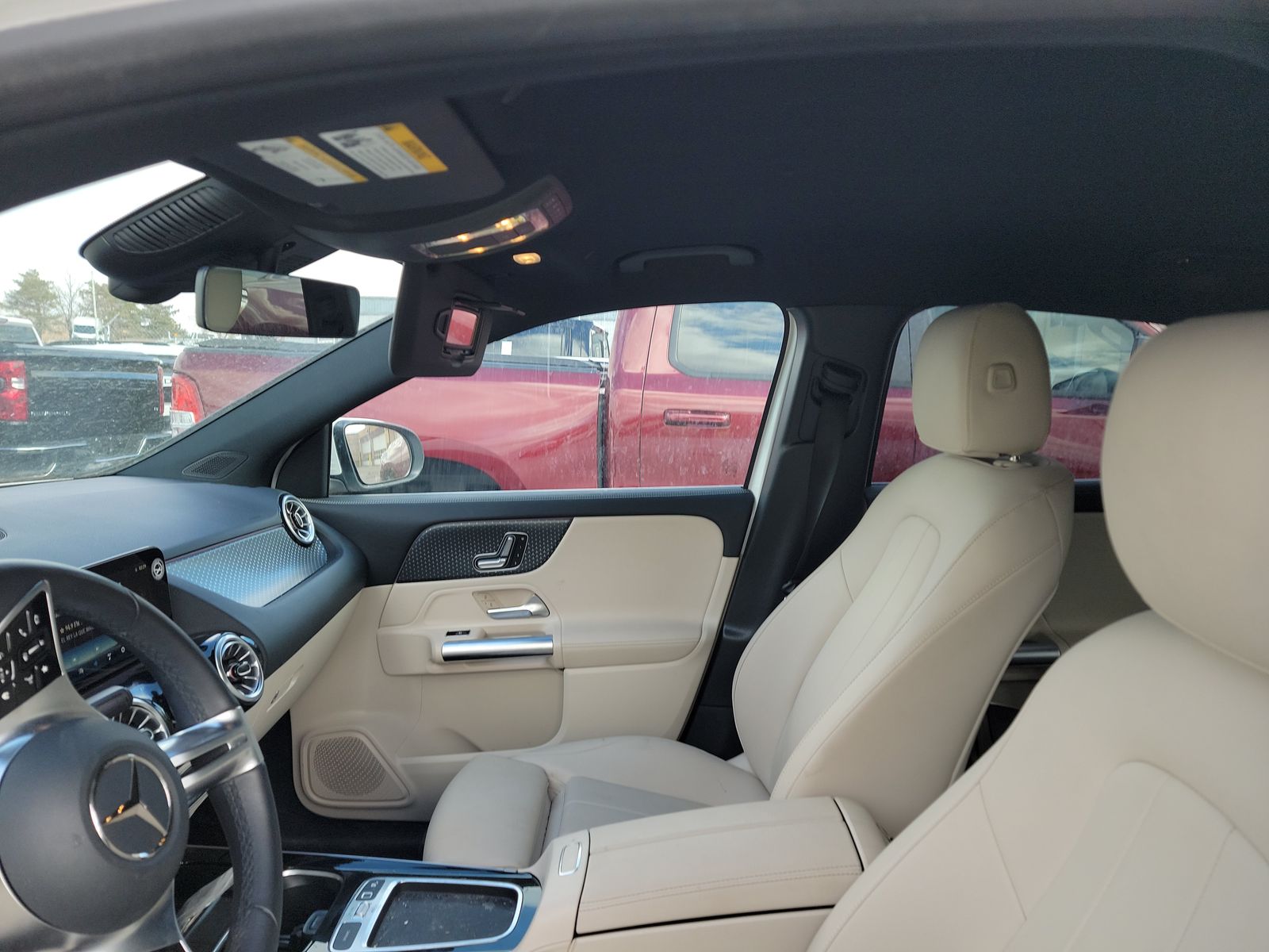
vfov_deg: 56.8
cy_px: 476
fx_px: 880
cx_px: 634
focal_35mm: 24
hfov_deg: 71.6
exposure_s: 1/119
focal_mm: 6.7
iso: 53
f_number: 1.8
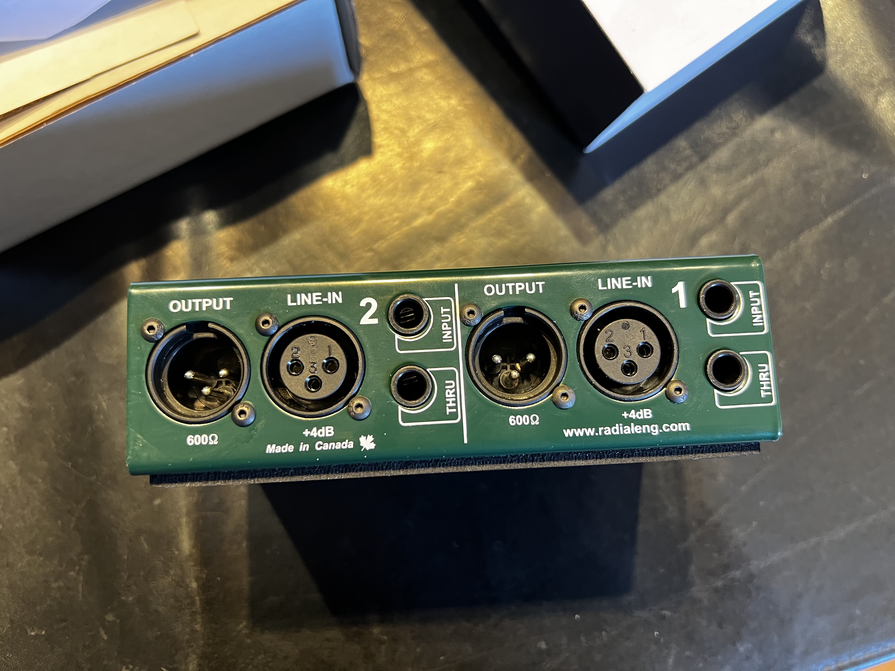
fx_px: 672
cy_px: 336
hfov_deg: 67.3
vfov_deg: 53.1
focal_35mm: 26
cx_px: 448
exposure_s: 1/50
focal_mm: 5.7
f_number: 1.5
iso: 250
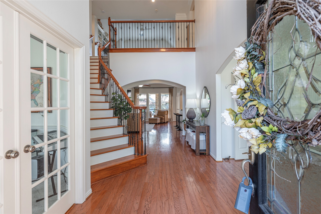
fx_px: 151
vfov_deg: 70.4
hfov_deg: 93.3
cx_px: 160
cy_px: 107
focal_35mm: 17
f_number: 9
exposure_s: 1/5
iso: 100
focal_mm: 17
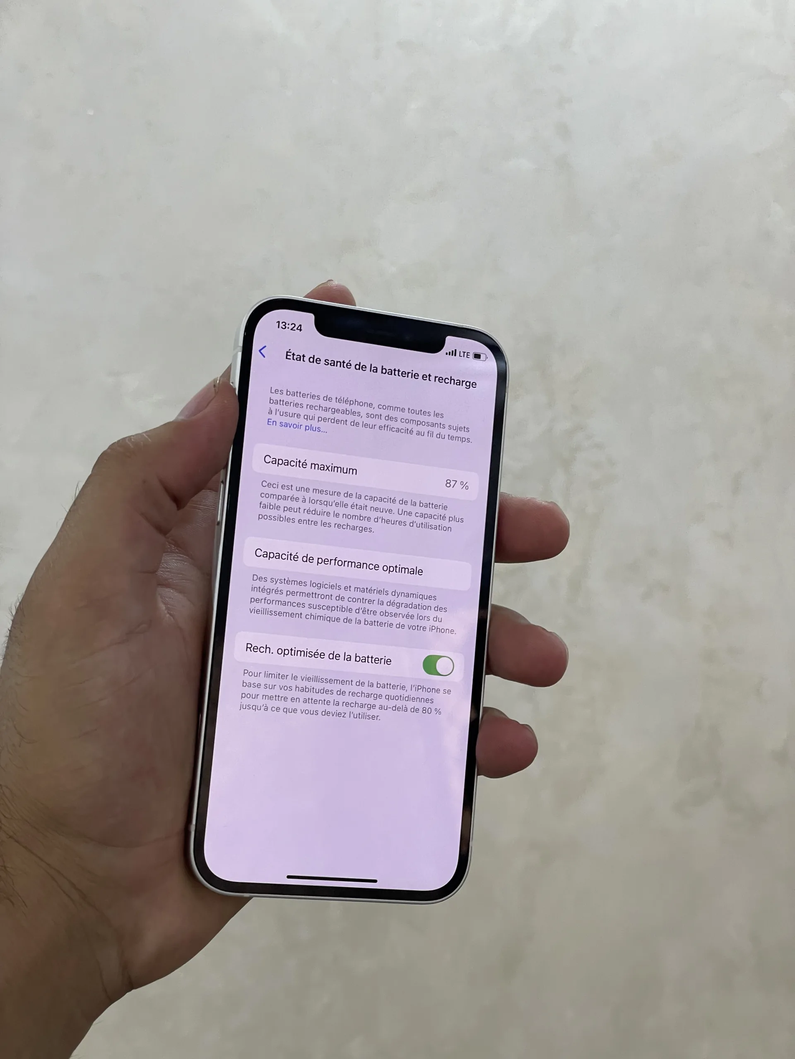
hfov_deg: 28.0
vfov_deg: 36.8
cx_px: 398
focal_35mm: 52
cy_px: 530
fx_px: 1592
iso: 125
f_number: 2
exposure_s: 1/100
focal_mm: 6
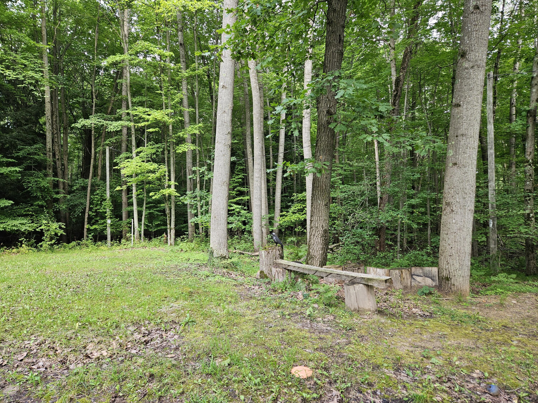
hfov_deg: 73.9
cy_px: 202
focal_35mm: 23
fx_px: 357
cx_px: 269
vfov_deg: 58.9
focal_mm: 5.4
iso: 80
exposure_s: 1/120
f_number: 1.8
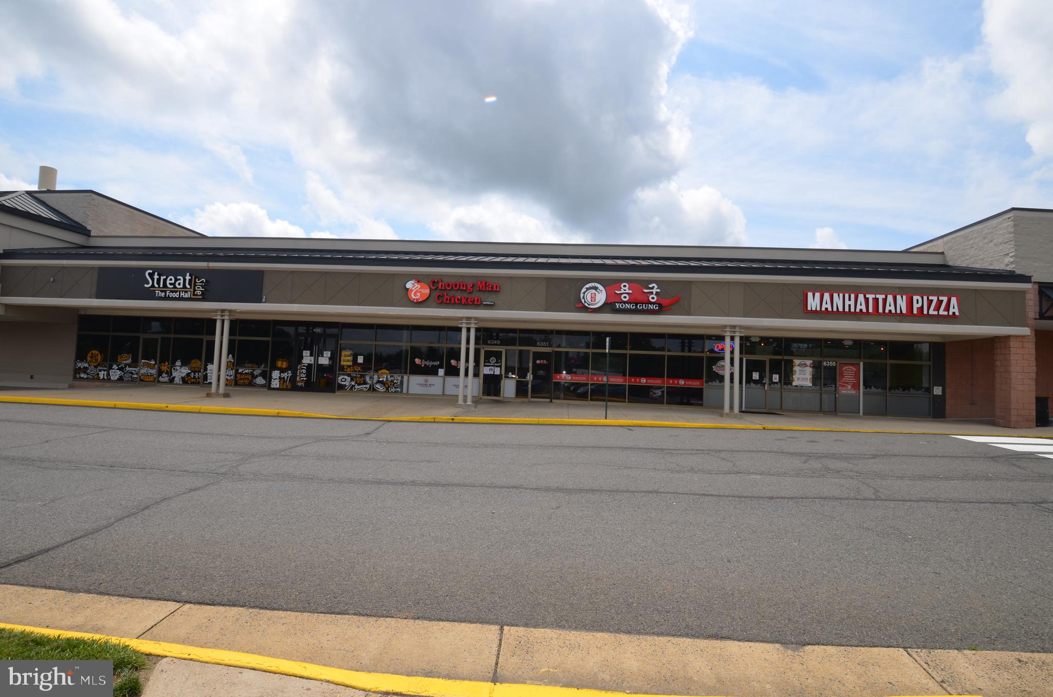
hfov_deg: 100.5
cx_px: 526
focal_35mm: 15
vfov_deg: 77.1
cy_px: 348
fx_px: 438
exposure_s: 1/200
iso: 100
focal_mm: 10
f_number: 10
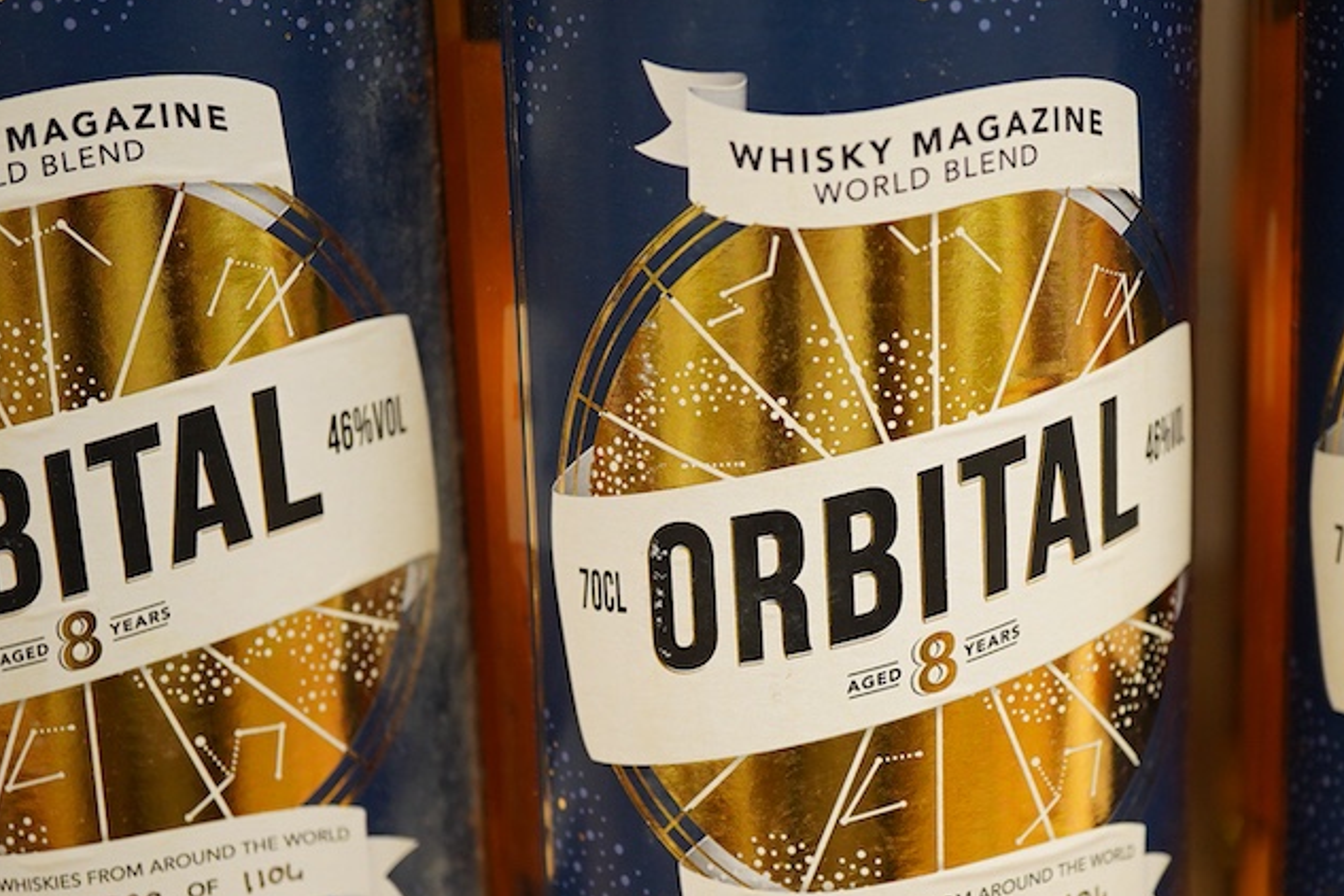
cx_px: 807
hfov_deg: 31.3
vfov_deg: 21.2
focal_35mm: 64
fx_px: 2389
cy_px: 607
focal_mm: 30
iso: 800
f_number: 4.5
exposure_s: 1/125
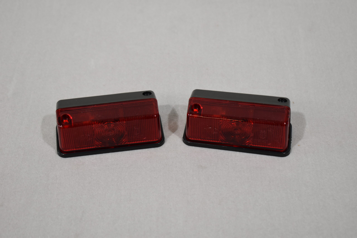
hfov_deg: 29.2
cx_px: 178
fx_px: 684
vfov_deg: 19.7
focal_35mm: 69
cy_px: 119
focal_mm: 46
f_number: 5.3
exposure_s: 1/200
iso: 800
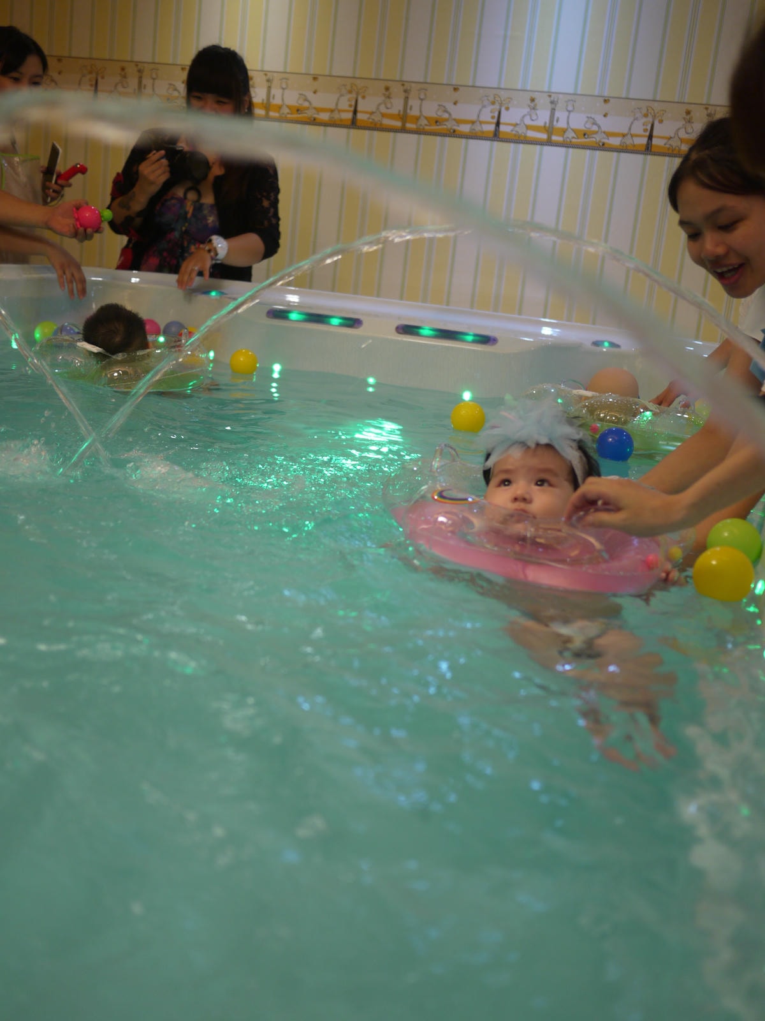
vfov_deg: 46.8
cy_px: 510
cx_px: 382
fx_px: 1179
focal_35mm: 40
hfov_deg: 36.0
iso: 160
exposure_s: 1/80
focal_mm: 20
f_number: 1.7
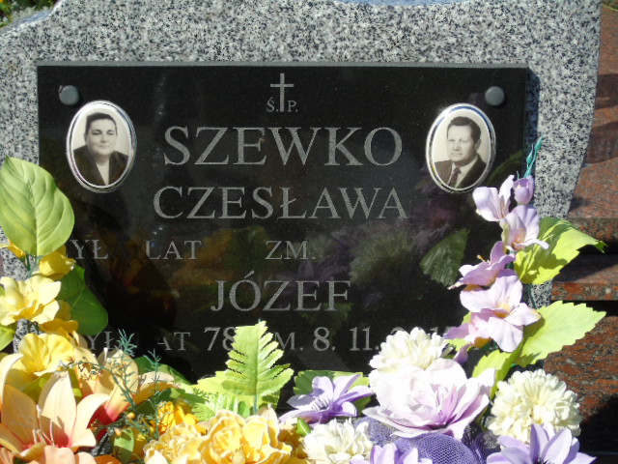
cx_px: 309
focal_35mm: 108
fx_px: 1928
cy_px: 232
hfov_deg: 18.2
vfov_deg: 13.7
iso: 80
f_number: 4.4
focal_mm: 19
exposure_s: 1/500
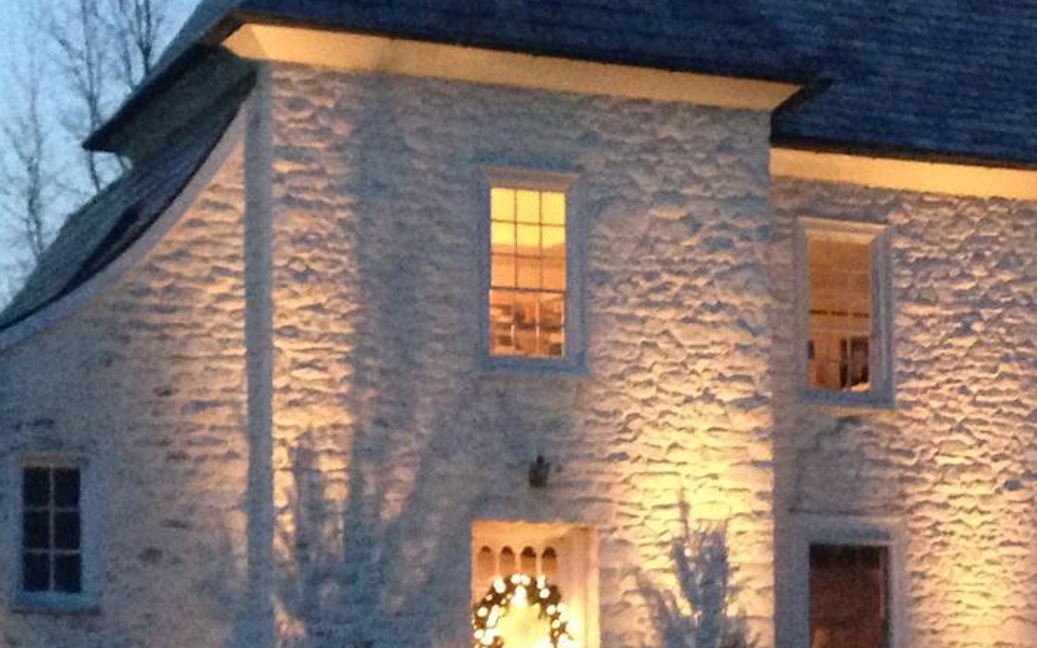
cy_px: 618
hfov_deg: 20.2
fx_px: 2883
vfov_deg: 12.7
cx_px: 777
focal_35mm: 102
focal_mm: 4.12
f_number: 2.4
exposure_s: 1/15
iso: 500
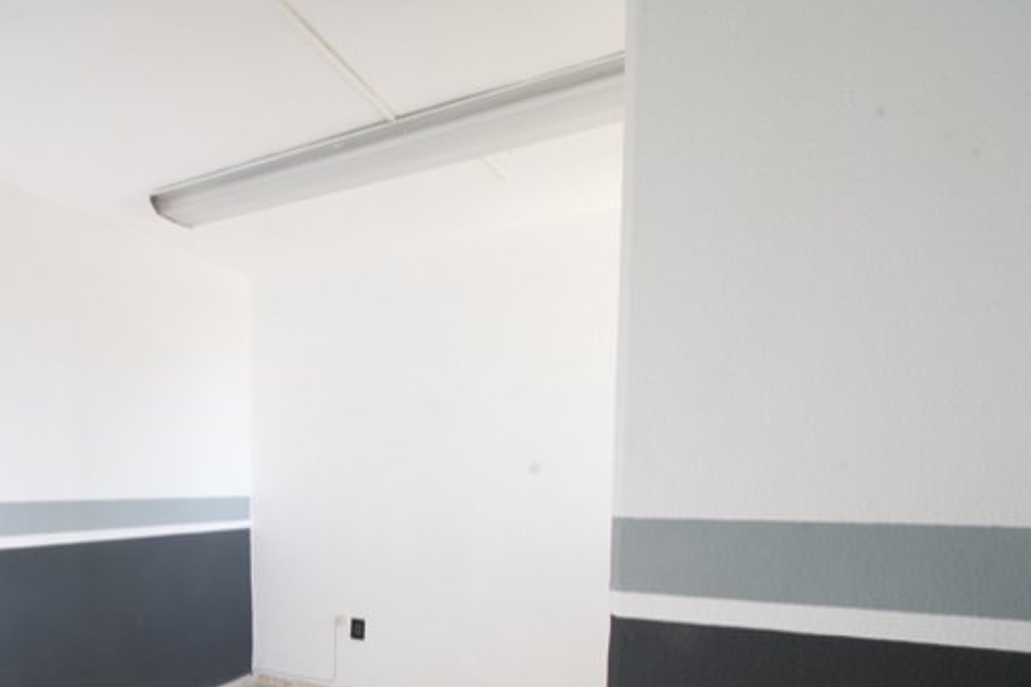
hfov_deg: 70.7
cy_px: 533
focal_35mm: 24
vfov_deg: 50.4
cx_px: 311
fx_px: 687
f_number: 16
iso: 640
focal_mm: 10
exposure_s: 1/3
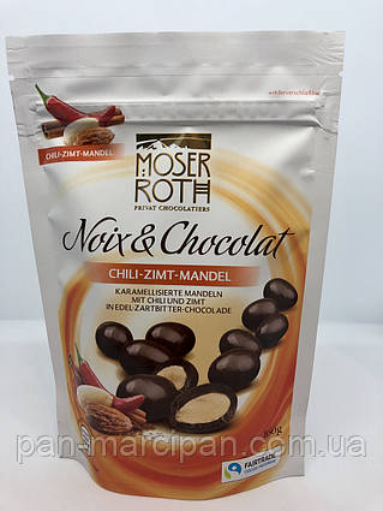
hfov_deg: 49.8
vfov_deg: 63.4
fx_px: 413
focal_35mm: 28
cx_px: 192
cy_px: 256
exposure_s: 1/40
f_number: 1.8
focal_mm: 3.99
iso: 25
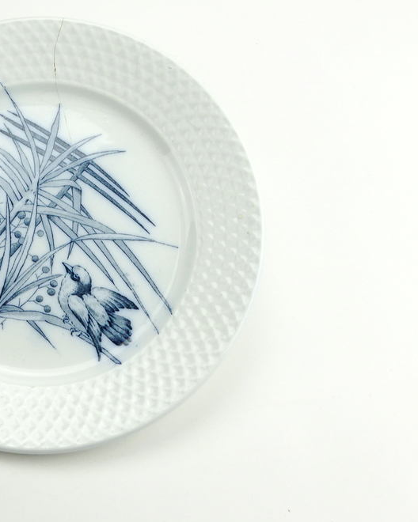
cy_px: 233
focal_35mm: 74
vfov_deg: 25.7
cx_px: 48
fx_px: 1144
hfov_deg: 20.3
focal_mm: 9
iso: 200
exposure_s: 1/60
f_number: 6.3
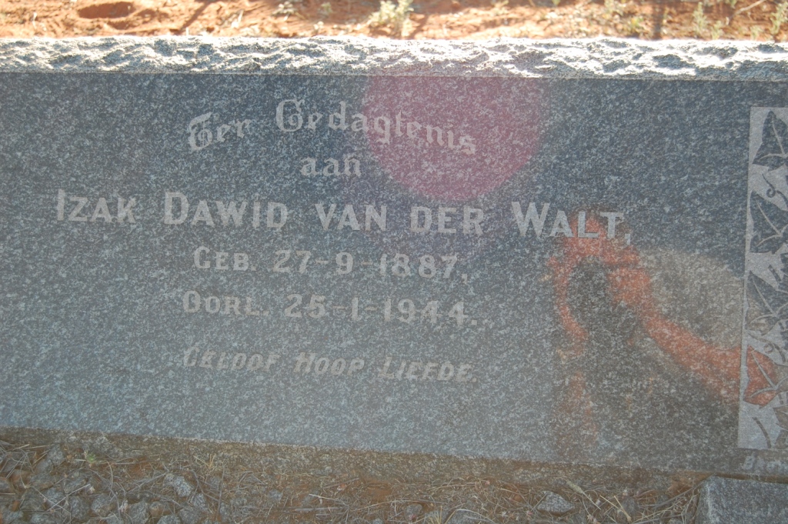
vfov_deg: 25.7
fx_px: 1148
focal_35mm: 52
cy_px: 262
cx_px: 394
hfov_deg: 37.9
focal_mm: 35
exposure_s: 1/125
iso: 280
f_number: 5.6
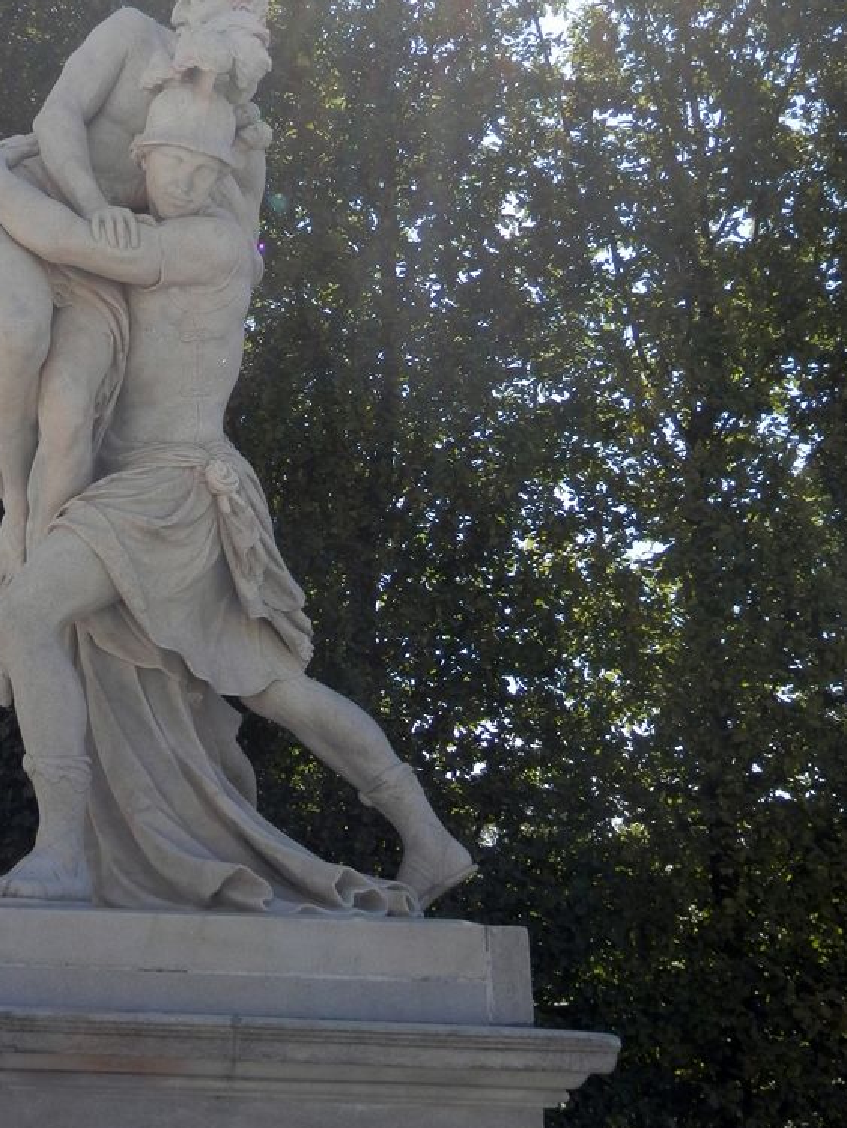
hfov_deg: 29.7
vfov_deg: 39.4
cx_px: 196
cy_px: 441
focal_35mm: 48
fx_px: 1565
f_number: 9.4
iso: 80
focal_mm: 5.5
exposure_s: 1/125
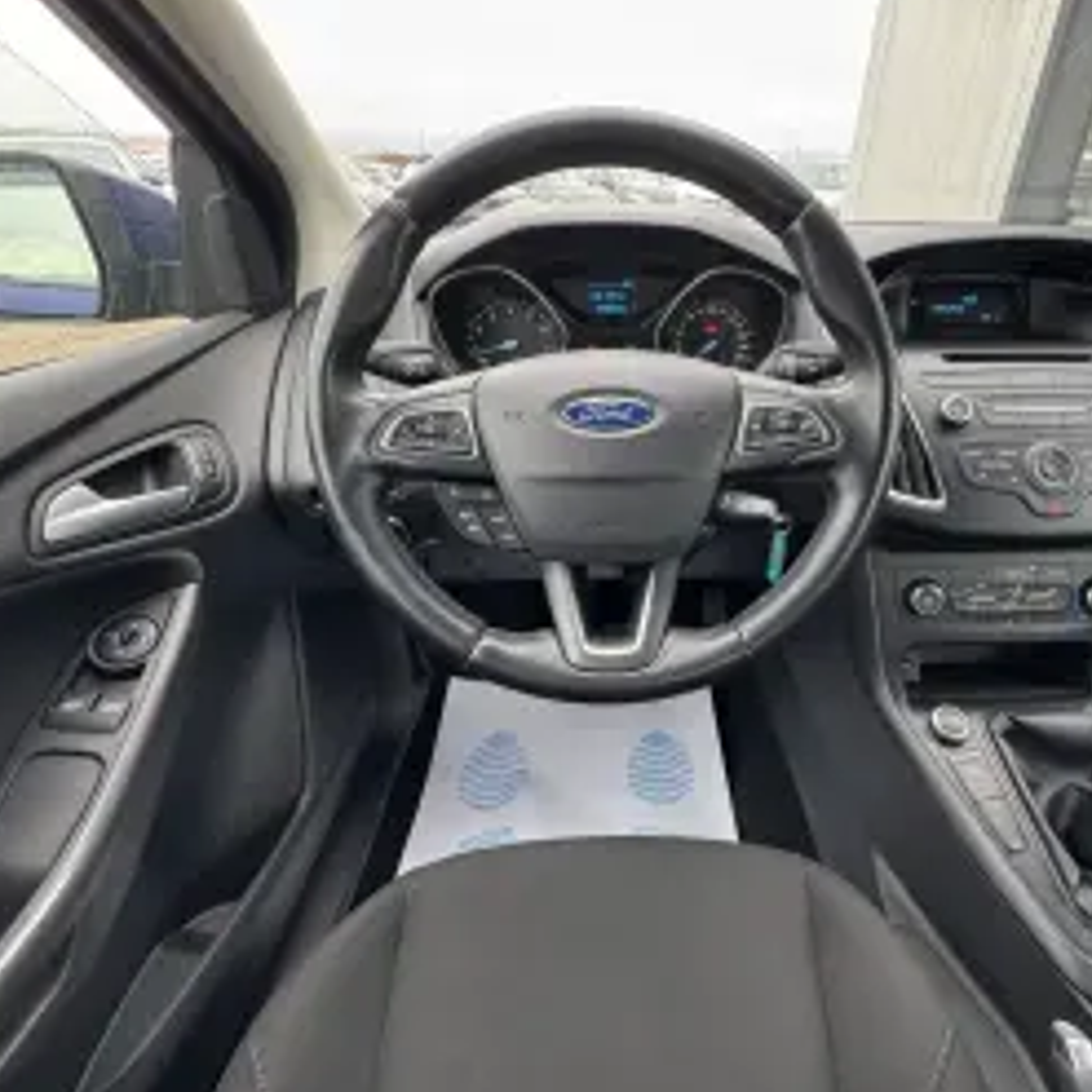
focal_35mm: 18
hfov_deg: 80.0
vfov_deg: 80.6
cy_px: 513
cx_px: 641
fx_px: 642
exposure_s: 1/99
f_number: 2.2
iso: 320
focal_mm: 2.22
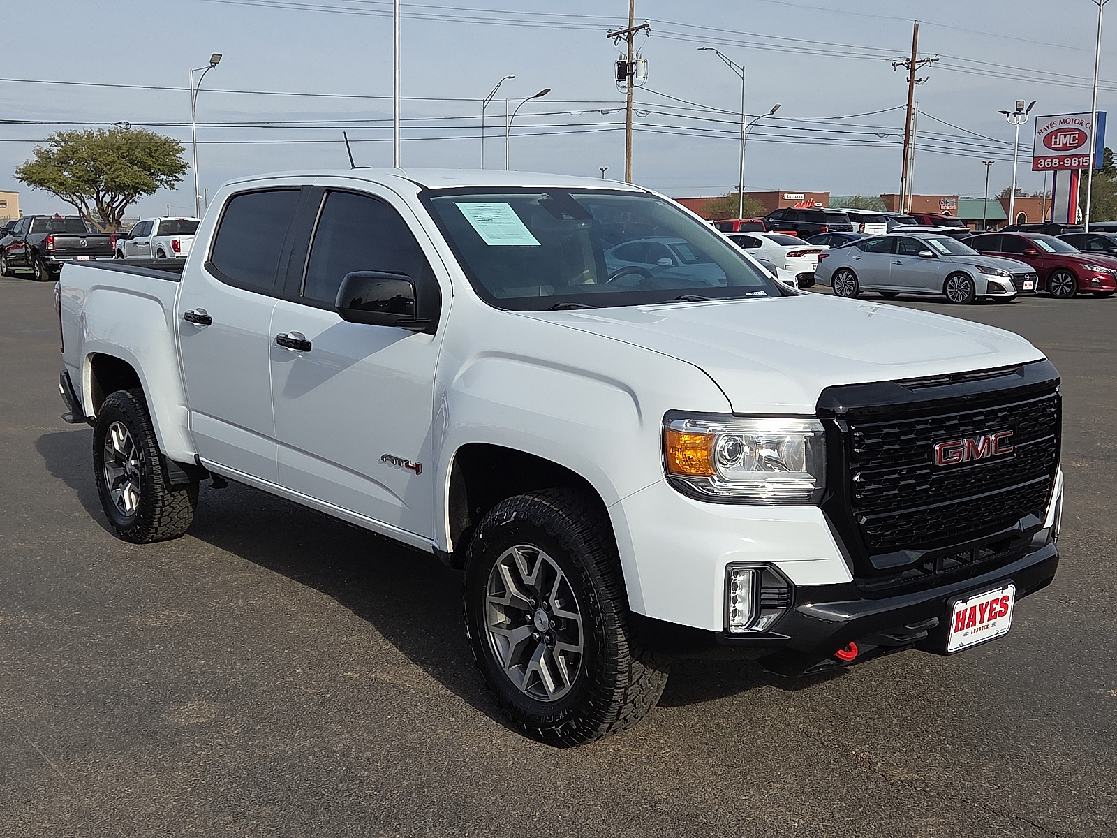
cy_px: 419
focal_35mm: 39
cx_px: 558
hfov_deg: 47.9
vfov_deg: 36.8
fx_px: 1258
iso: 78
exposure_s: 1/10000
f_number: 1.8
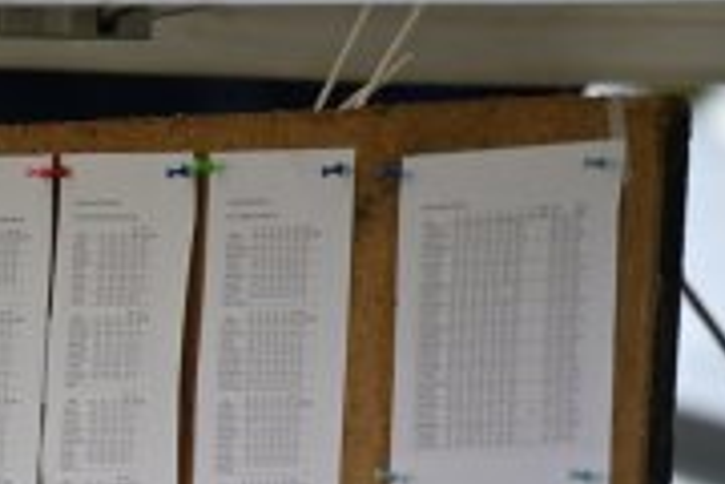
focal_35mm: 1103
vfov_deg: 1.2
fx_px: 22211
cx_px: 2
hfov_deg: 1.9
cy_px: 460
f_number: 6.3
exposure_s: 1/1250
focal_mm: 400
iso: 500
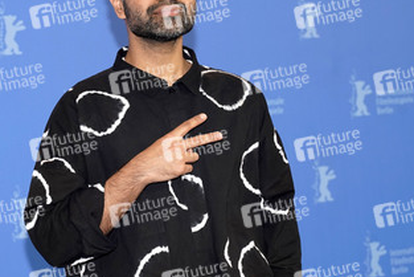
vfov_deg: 12.7
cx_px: 161
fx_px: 1243
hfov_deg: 18.9
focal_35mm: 108
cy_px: 113
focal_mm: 75
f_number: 5.6
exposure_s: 1/160
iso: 1600
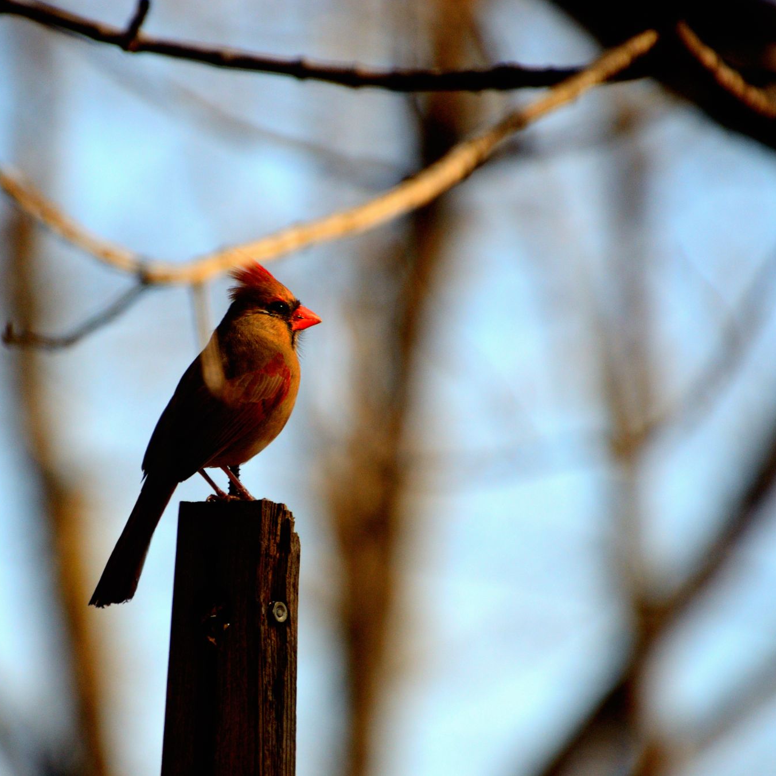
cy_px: 388
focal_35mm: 770
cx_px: 249
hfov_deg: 2.3
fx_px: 19529
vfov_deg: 2.3
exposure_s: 1/1250
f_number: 6.3
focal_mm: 400
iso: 800
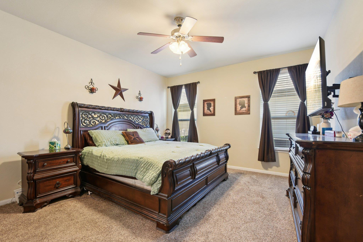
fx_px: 151
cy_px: 121
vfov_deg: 77.3
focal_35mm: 15
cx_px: 182
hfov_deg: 100.4
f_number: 8
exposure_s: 1/5
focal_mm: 10
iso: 400
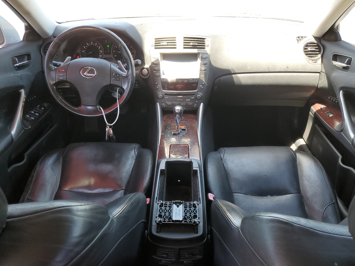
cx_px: 178
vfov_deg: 53.1
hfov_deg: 67.3
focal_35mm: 26
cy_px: 133
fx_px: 267
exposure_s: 1/120
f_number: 1.5
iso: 62
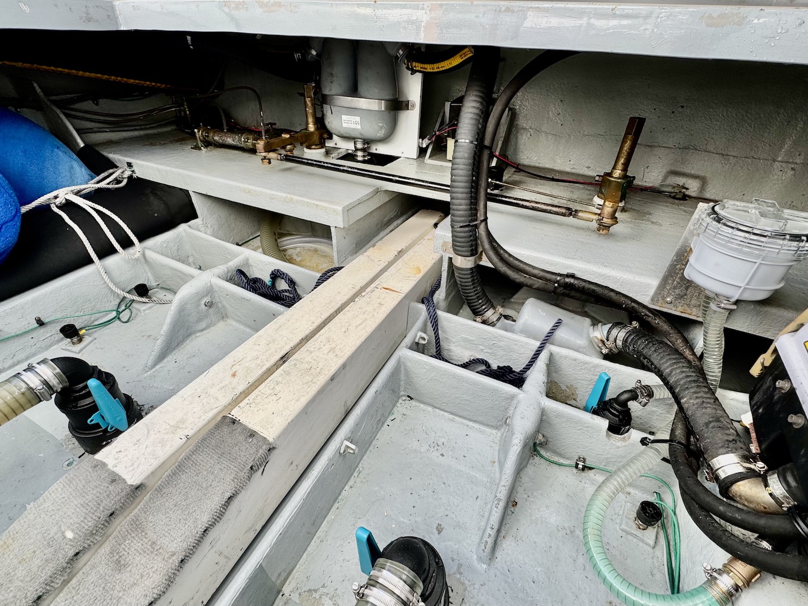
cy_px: 303
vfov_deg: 85.7
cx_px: 404
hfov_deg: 102.1
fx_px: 327
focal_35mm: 14
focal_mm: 2.22
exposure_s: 1/152
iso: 40
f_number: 2.2
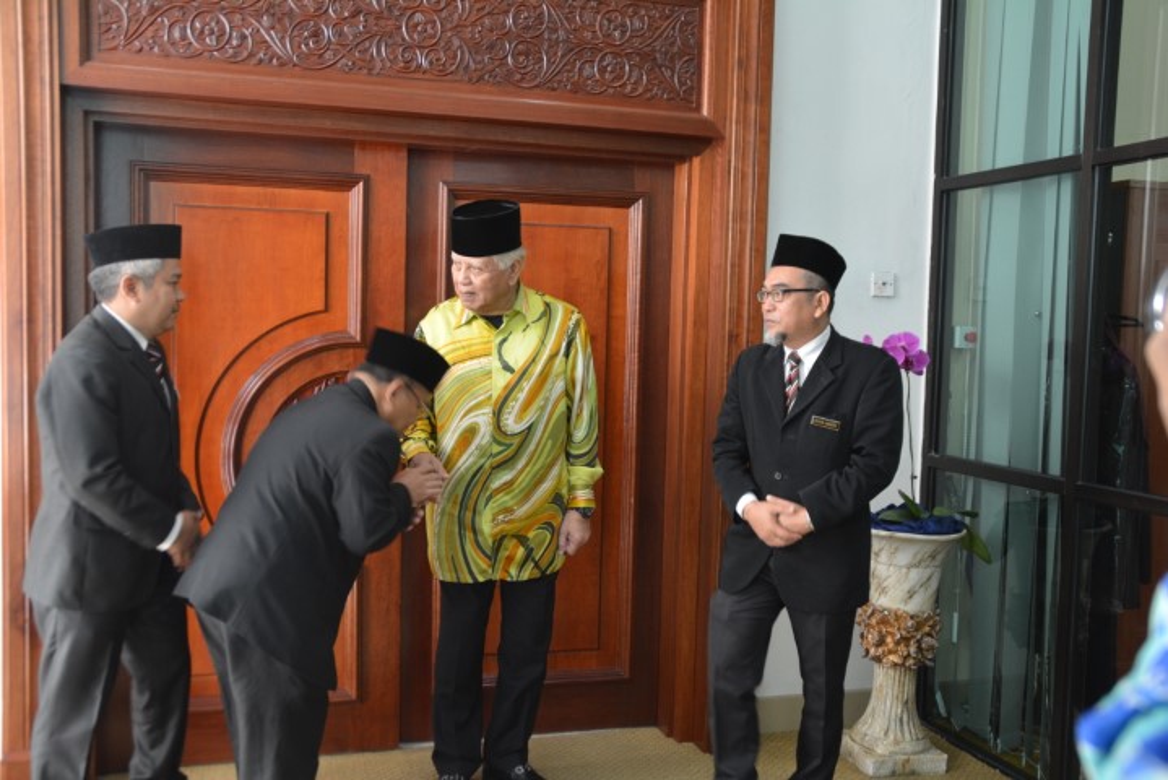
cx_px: 584
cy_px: 390
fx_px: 1217
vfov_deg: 35.5
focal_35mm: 38
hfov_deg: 51.3
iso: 800
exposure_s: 1/40
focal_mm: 25
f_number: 3.8
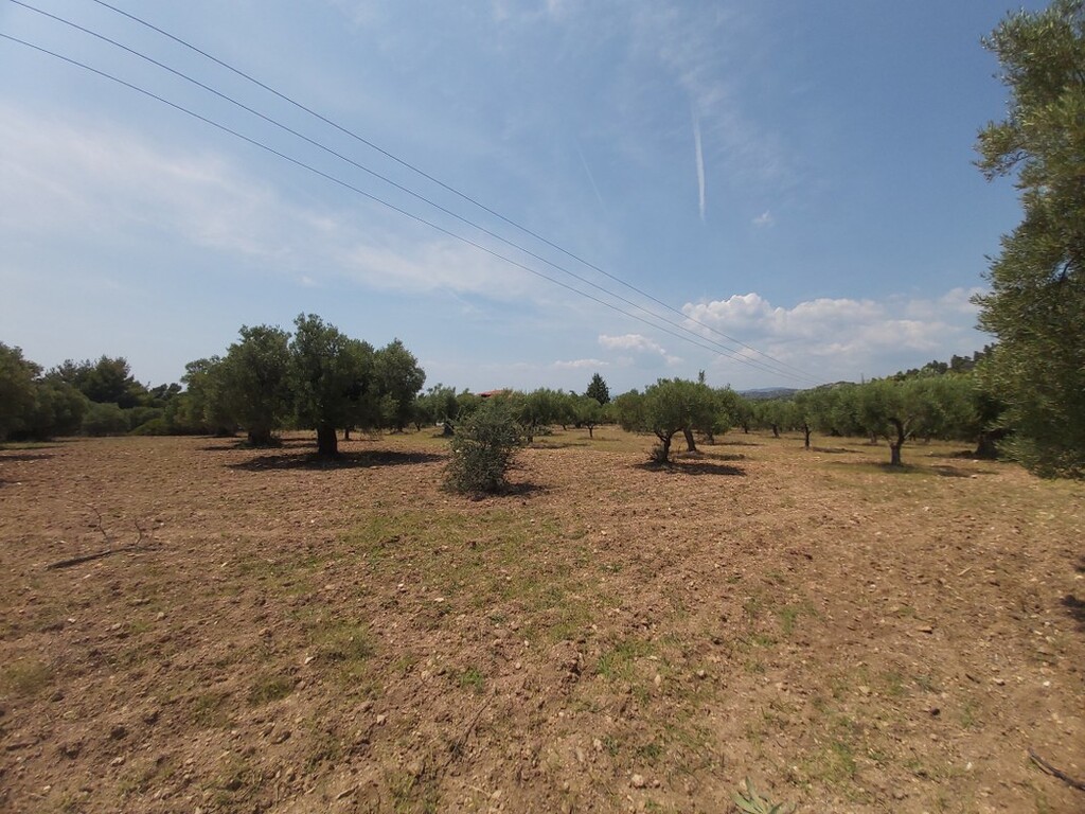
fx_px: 376
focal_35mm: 12
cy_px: 407
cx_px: 542
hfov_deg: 110.5
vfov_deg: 94.5
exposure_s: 1/2655
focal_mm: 1.42
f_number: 2.2
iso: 40
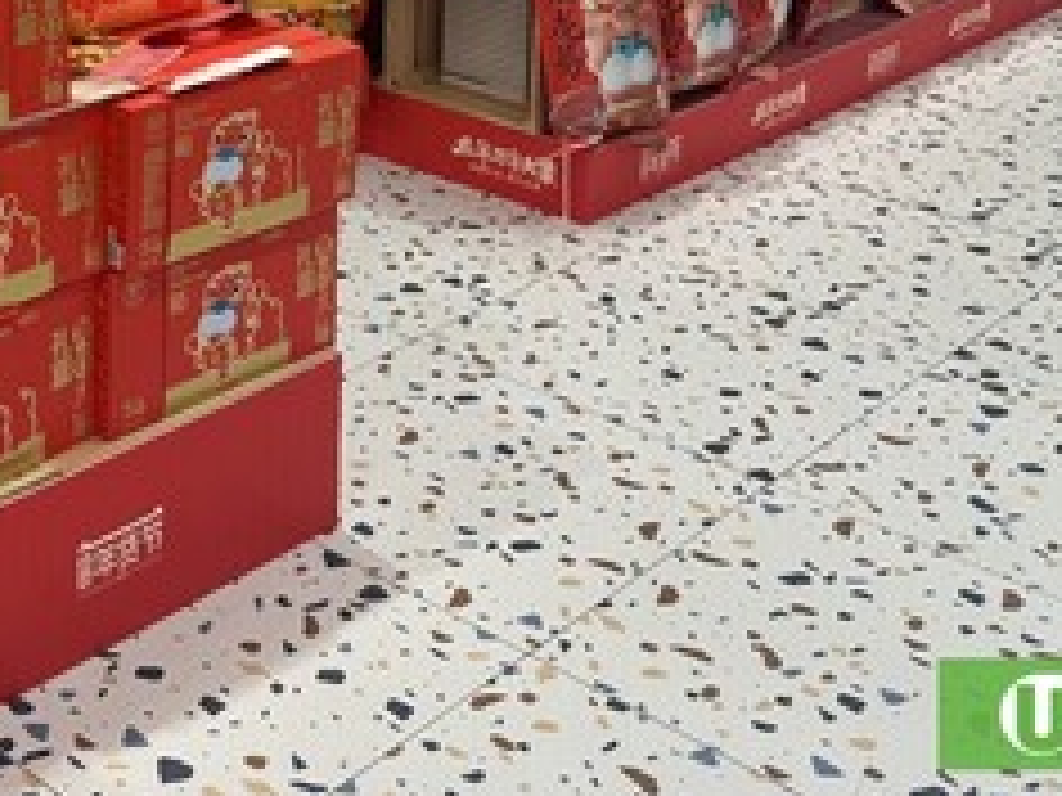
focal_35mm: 61
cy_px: -198
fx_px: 1871
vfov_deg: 21.9
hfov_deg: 29.2
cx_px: -54
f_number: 1.78
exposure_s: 1/196
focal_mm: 6.86
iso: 80
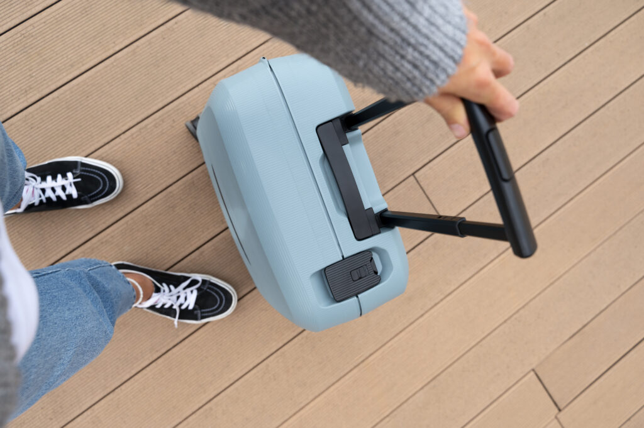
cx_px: 322
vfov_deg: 39.9
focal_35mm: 33
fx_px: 590
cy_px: 214
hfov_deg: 57.3
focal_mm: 33
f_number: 5
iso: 160
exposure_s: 1/200
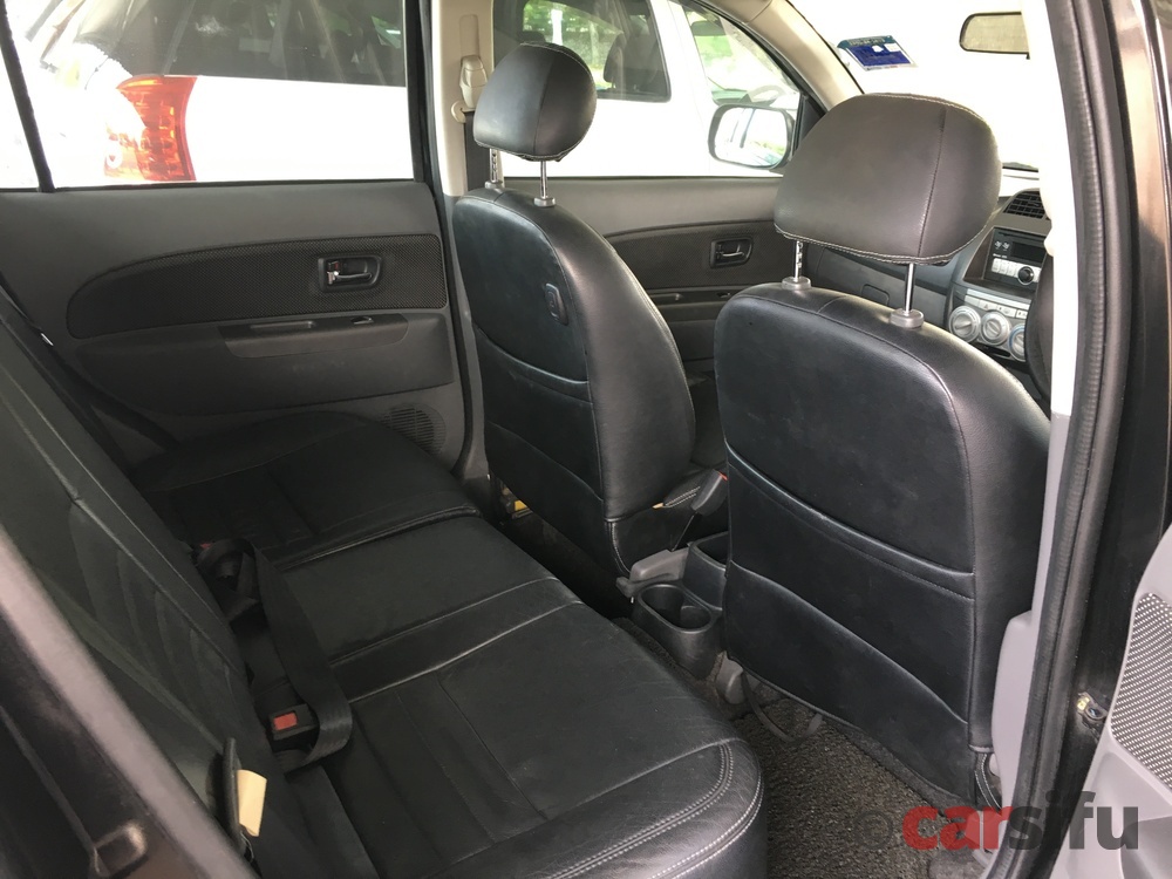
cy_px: 440
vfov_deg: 48.2
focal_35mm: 29
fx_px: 982
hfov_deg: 61.7
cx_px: 586
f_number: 2.2
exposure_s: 1/33
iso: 80
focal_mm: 4.15
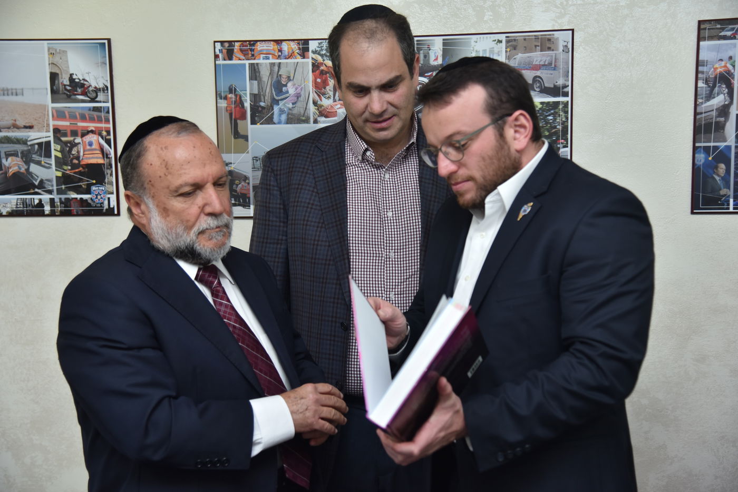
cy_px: 246
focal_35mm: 52
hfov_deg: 38.2
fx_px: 1066
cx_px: 369
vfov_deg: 26.0
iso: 500
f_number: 4
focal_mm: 52
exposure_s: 1/200
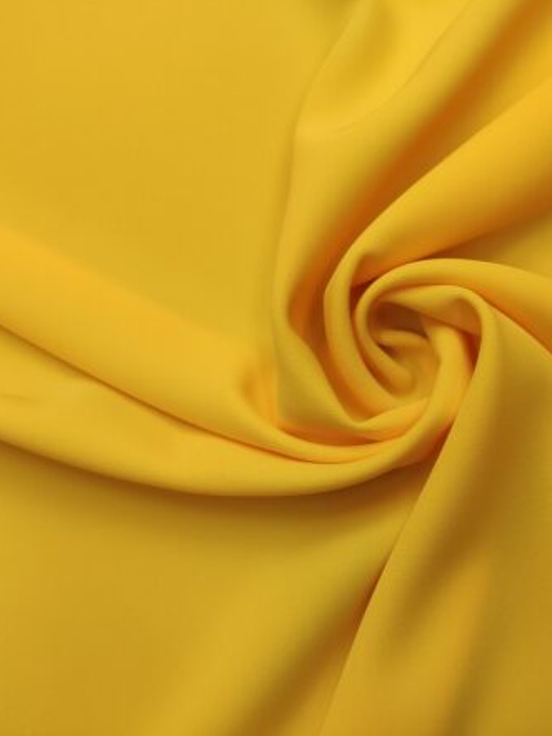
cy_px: 364
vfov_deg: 53.9
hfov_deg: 40.4
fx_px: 723
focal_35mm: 34
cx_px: 425
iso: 200
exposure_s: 1/125
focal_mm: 5.43
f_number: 1.89
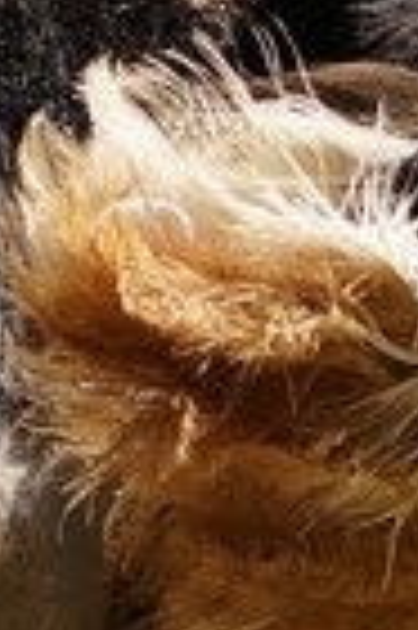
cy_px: 1040
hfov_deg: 1.0
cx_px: -211
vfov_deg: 1.5
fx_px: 24320
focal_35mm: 1393
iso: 400
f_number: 5.6
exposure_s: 1/1250
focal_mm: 108
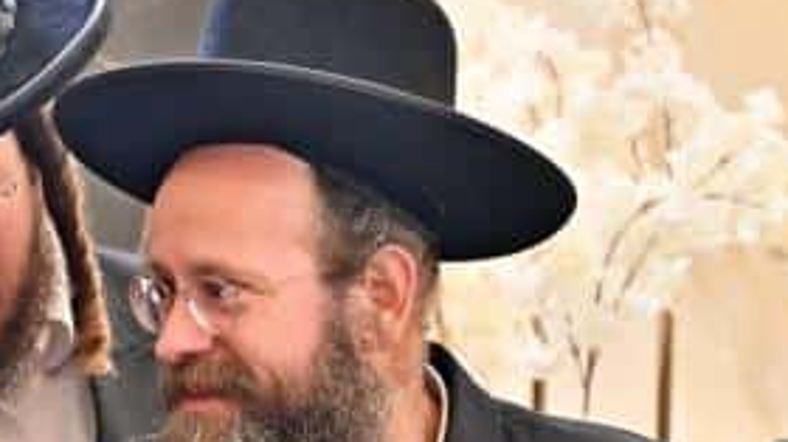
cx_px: 17
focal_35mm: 161
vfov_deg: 7.5
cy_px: 494
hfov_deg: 13.2
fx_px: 3361
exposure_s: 1/200
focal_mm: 42
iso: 1000
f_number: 4
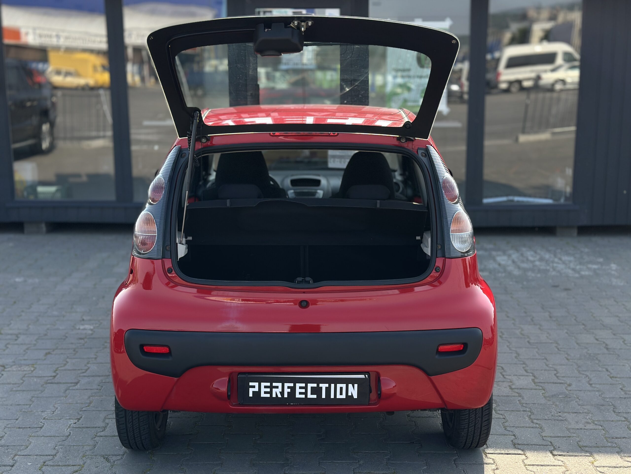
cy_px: 237
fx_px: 875
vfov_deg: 30.3
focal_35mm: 48
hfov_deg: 39.7
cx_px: 316
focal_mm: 6.86
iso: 100
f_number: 1.78
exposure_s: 1/1751
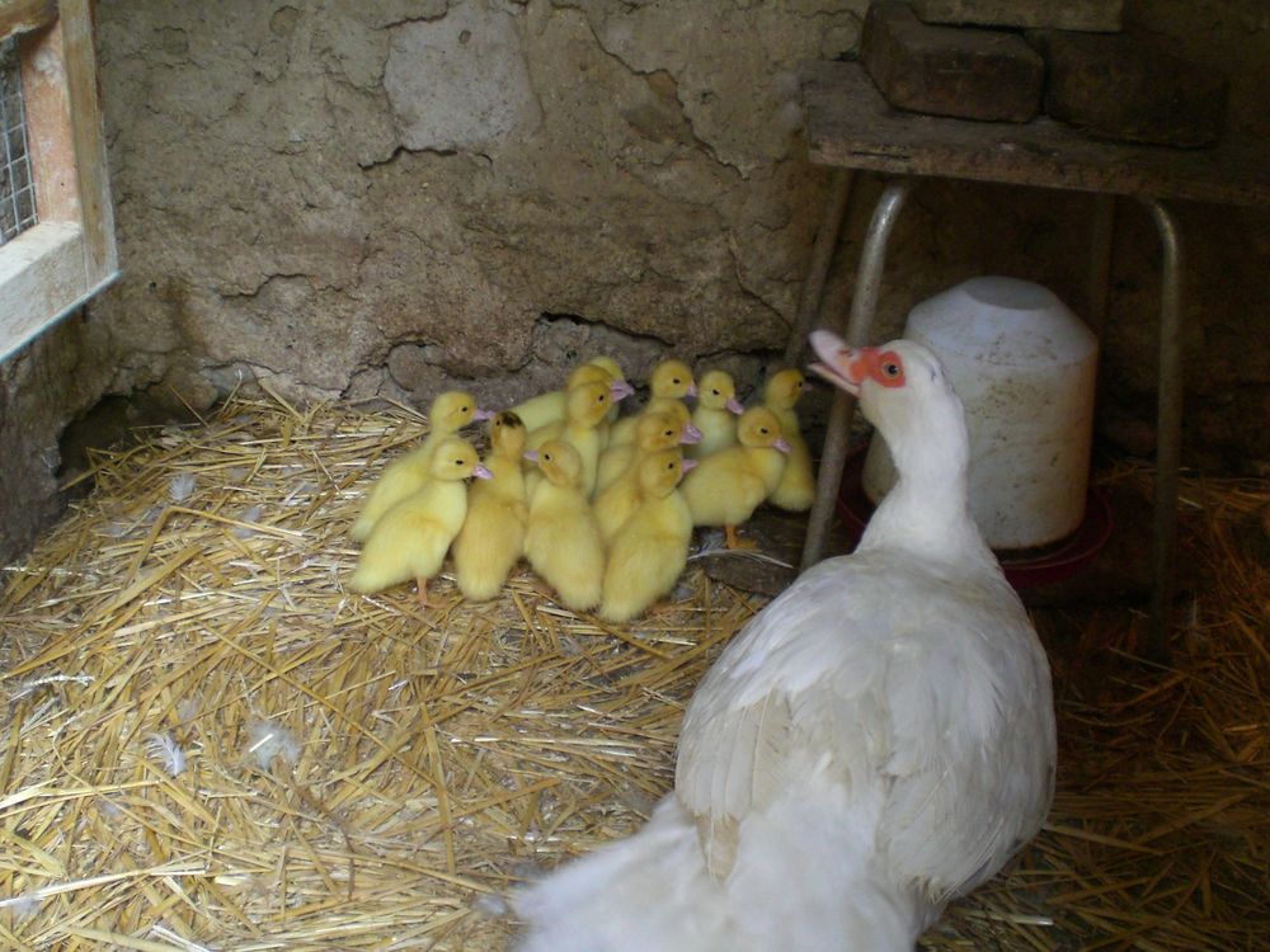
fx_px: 1394
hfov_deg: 49.0
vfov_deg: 37.7
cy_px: 476
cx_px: 635
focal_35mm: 38
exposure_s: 1/60
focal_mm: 6.3
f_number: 3.1
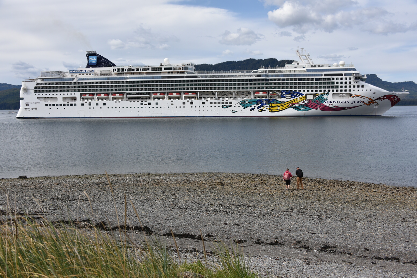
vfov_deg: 41.1
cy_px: 139
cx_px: 208
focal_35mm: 32
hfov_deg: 58.7
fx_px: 371
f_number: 9
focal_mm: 32
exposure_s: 1/320
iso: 100
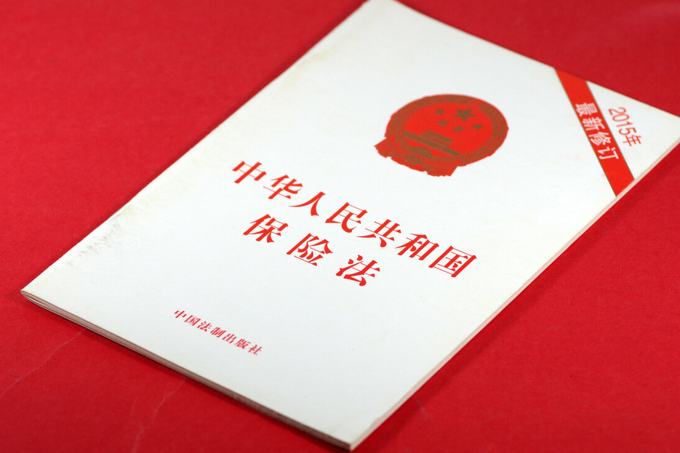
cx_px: 348
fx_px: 3096
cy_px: 240
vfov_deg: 8.4
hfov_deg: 12.5
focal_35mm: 164
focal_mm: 100
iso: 800
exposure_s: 1/125
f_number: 5.6
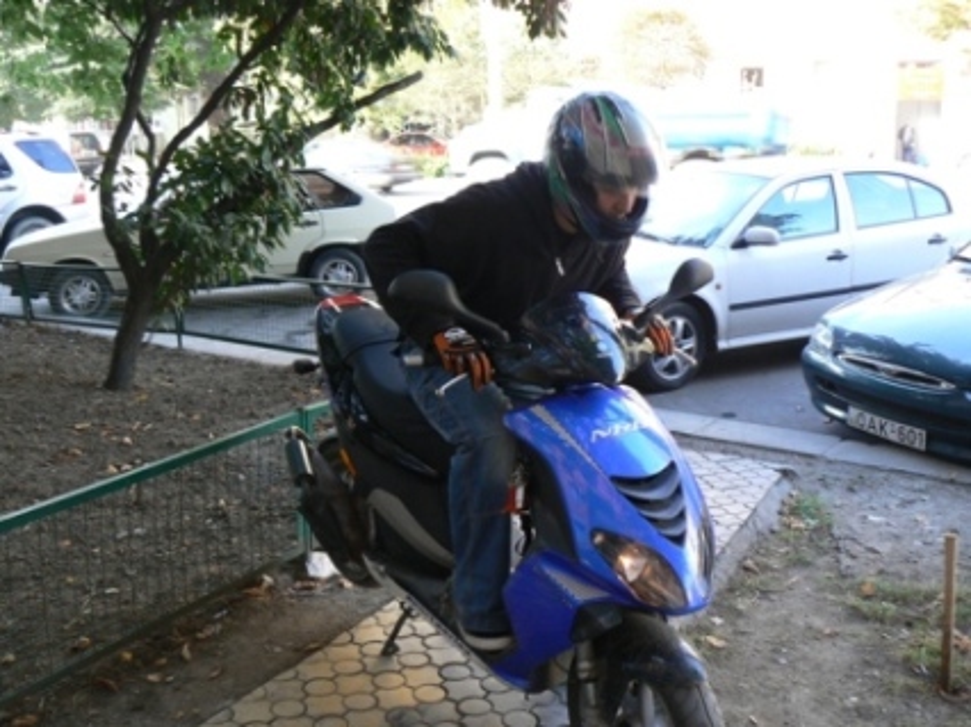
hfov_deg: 51.4
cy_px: 364
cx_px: 486
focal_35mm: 36
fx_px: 1009
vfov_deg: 39.6
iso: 80
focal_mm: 6
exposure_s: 1/40
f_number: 2.8
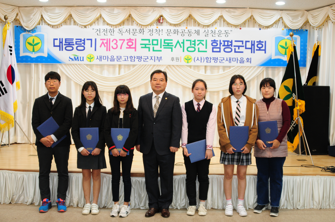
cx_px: 168
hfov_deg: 46.4
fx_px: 390
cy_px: 111
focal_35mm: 42
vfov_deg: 31.8
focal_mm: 28
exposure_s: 1/60
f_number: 4
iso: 500
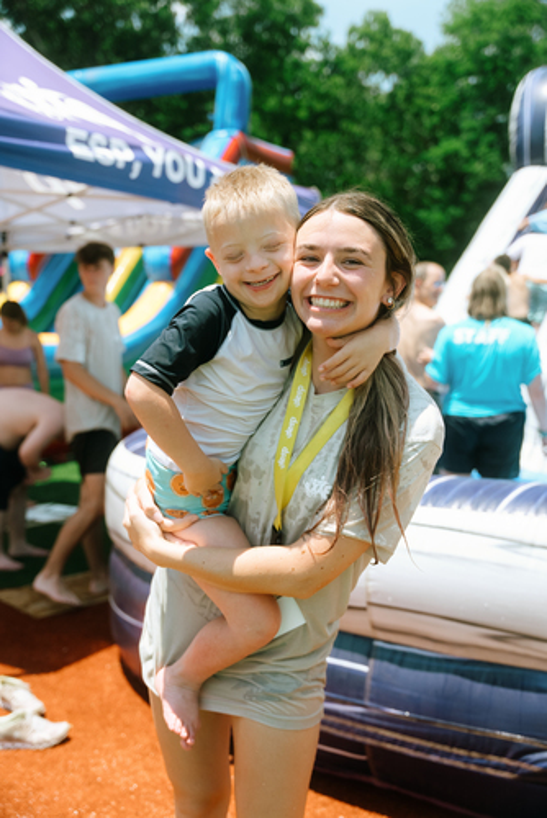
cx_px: 274
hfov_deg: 36.6
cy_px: 409
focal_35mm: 36
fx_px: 826
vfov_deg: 52.7
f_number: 2.8
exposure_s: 1/1000
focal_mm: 36.3
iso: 320
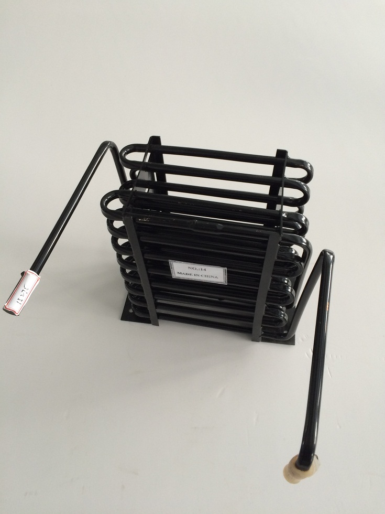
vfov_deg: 61.7
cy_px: 257
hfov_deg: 48.2
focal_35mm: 29
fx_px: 430
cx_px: 192
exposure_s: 1/33
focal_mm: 4.15
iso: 100
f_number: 2.2
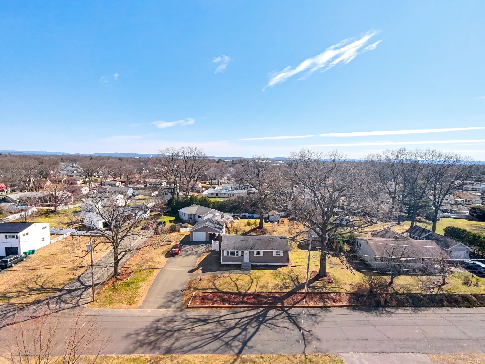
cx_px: 242
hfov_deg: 91.0
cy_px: 182
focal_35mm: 17
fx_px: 238
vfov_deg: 74.7
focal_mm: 17
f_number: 2.8
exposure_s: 1/120
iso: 138
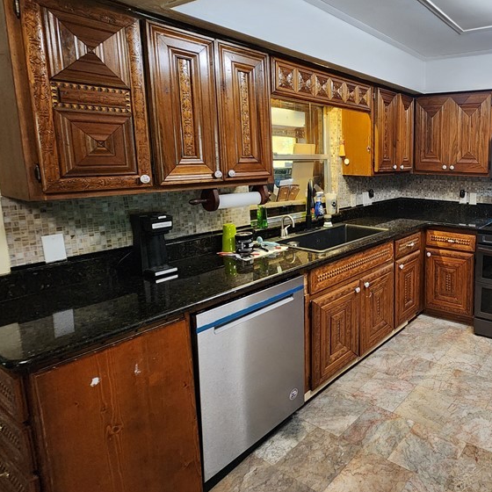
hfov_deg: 64.6
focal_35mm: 21
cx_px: 405
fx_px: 338
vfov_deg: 71.7
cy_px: 210
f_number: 2.2
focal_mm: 2.2
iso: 640
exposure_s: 1/28.5
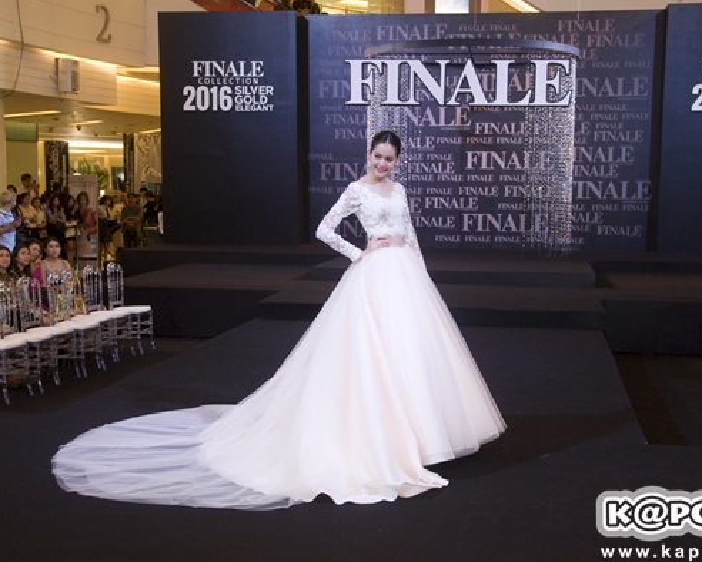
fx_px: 998
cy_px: 282
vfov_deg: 31.5
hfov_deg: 38.7
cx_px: 384
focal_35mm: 48
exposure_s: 1/100
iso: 1000
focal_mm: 28
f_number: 5.6
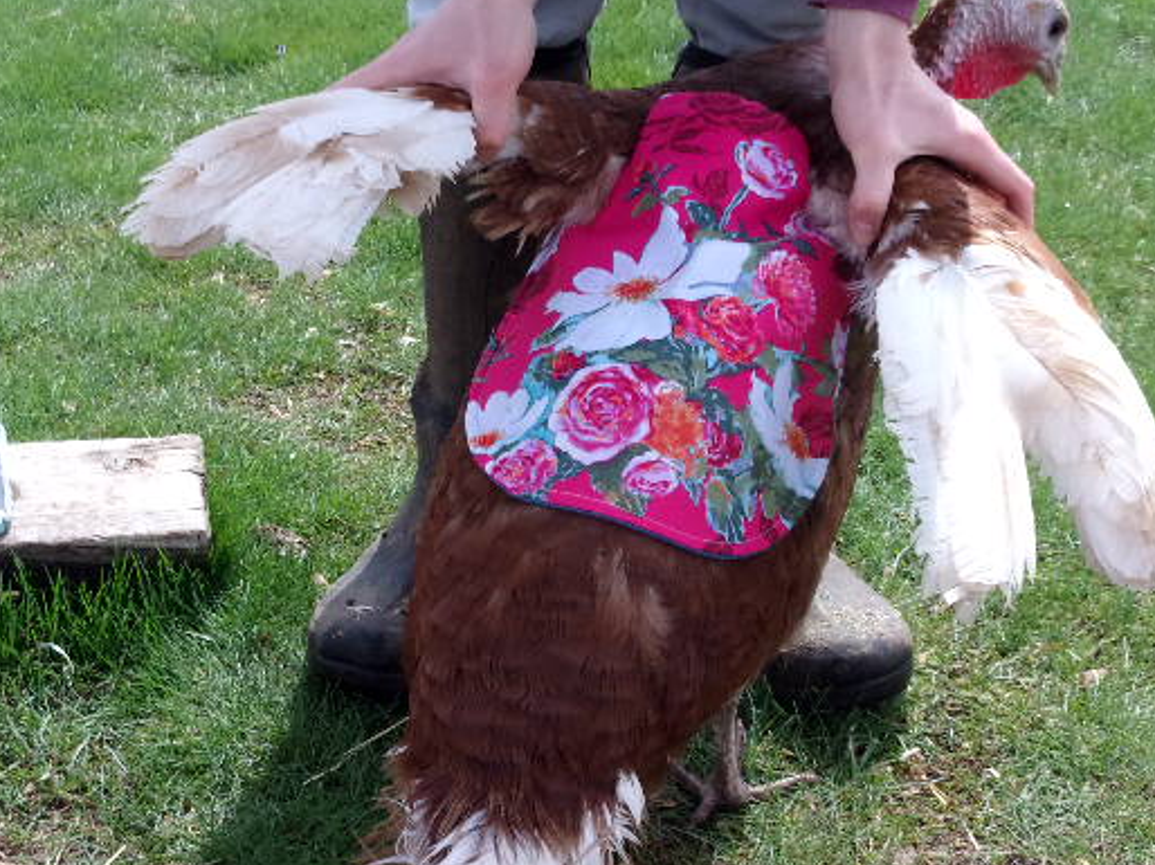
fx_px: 2201
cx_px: 595
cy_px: 440
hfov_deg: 29.4
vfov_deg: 22.2
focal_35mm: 66
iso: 200
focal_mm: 9.5
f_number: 13.1
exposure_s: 1/100
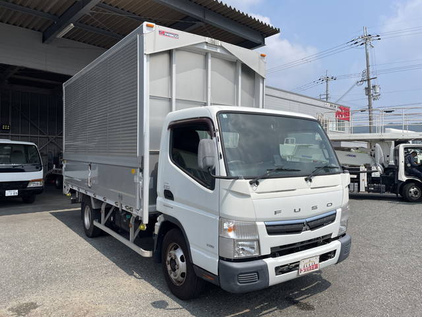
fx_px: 317
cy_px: 158
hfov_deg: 67.3
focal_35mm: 26
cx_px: 211
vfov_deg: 53.1
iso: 32
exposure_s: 1/5051
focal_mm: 4.2
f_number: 1.6
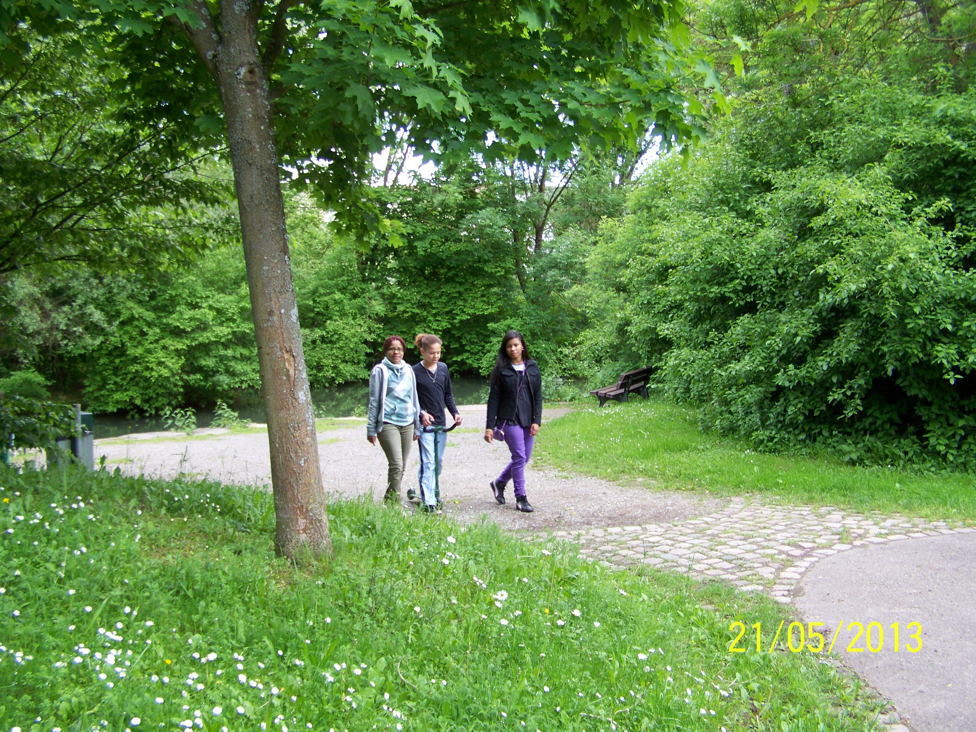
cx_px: 488
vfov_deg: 37.7
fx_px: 1071
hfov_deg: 49.0
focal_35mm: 38
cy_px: 366
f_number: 2.8
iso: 64
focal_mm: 6.3
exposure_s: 1/60
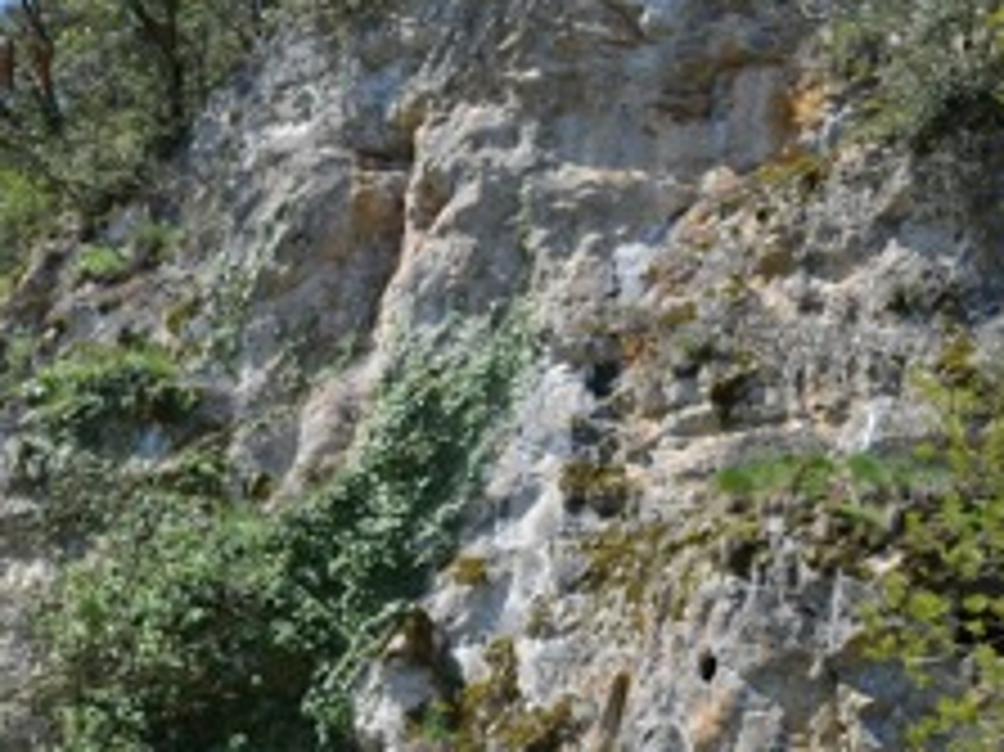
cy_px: 653
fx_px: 3595
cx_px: 914
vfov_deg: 11.9
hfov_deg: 15.7
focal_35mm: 124
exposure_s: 1/250
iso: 160
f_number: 8
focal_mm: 24
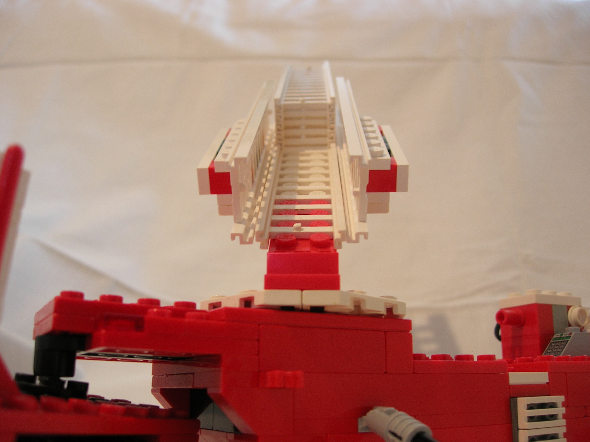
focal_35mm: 38
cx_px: 295
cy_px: 221
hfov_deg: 49.0
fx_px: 648
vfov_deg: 37.7
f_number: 2.8
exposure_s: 1/4.4
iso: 64
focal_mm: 7.8
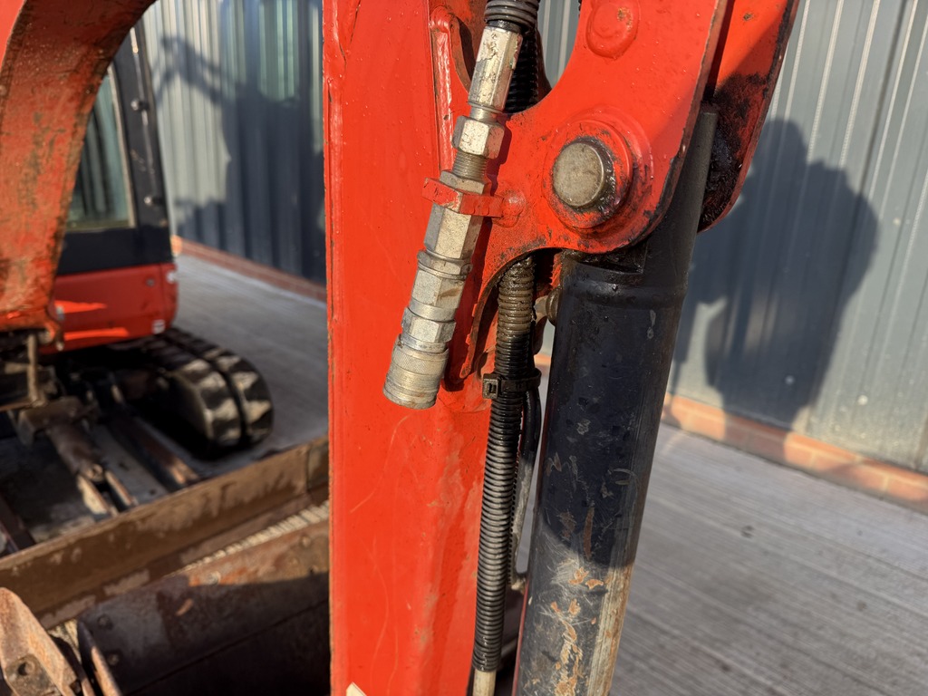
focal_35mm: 24
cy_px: 348
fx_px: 643
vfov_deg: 56.8
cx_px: 464
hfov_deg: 71.6
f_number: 1.78
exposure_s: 1/735
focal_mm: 6.76
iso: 80
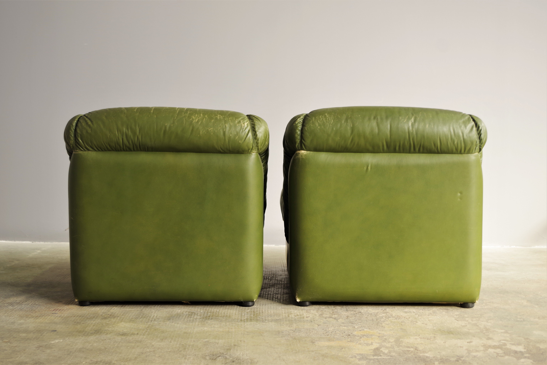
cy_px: 182
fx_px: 699
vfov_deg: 29.2
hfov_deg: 42.7
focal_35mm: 46
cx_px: 274
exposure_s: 1/6
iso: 100
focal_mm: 30.63
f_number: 4
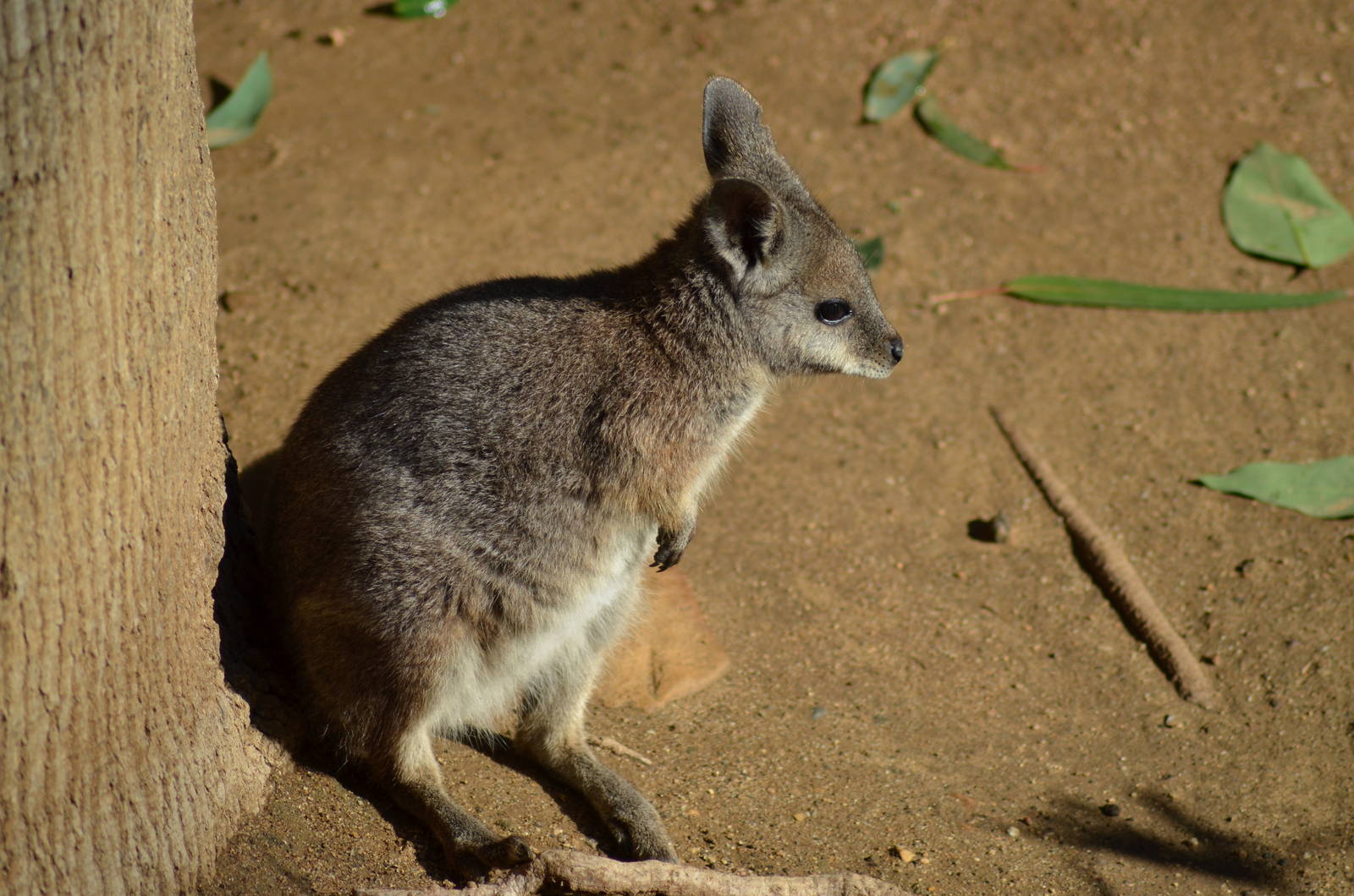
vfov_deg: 4.0
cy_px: 448
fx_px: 12950
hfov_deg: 6.0
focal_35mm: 345
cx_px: 677
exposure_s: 1/2000
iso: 400
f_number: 5.6
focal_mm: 230
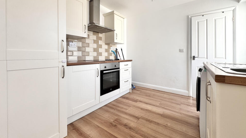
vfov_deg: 66.6
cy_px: 57
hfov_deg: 99.3
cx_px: 118
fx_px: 104
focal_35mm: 16
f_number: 2.2
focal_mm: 2.22
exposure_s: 1/99
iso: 40
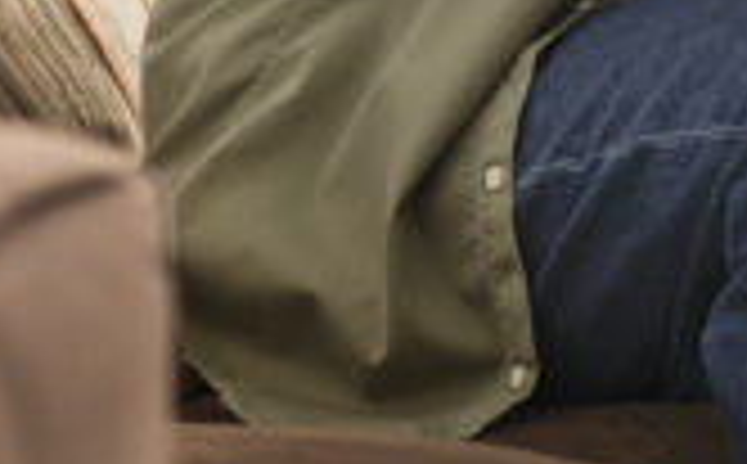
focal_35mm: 260
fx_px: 5282
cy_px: -378
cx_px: 1035
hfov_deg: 8.0
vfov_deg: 5.0
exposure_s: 1/160
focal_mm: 55
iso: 160
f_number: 3.5
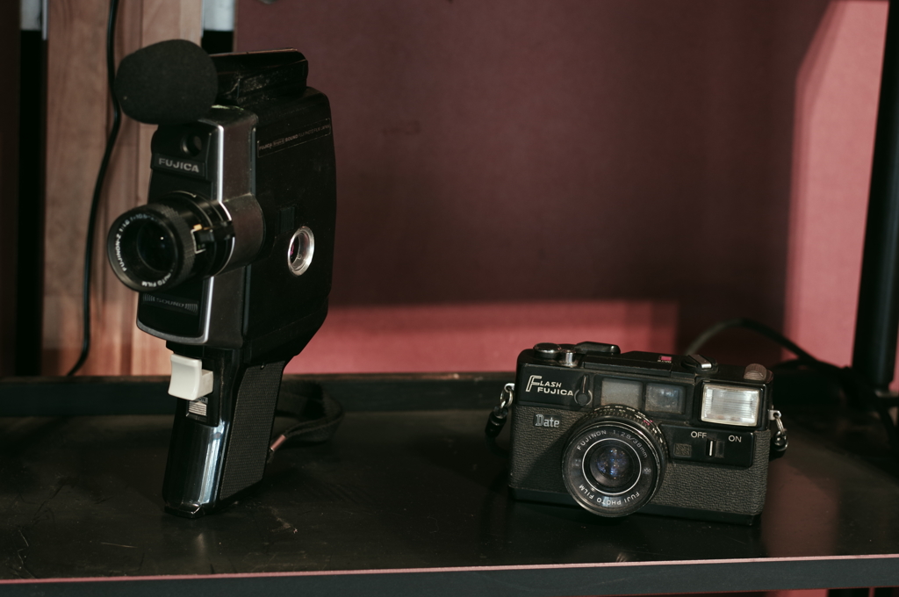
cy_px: 298
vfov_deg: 13.0
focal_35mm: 105
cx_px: 450
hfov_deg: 19.5
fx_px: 2619
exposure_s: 1/50
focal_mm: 70
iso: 800
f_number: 4
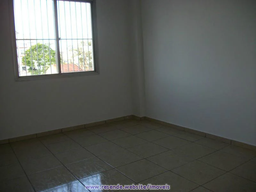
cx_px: 128
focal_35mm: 32
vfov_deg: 44.2
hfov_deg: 56.8
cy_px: 96
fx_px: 237
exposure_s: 1/100
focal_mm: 5.7
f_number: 2.9
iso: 80
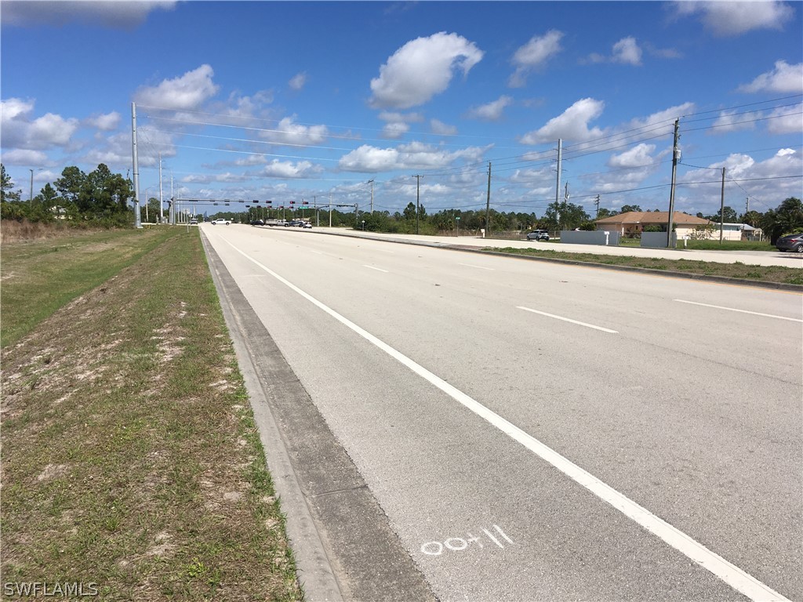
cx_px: 402
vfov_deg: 48.2
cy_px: 301
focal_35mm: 29
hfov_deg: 61.7
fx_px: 673
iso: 25
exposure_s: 1/3077
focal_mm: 4.15
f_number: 2.2
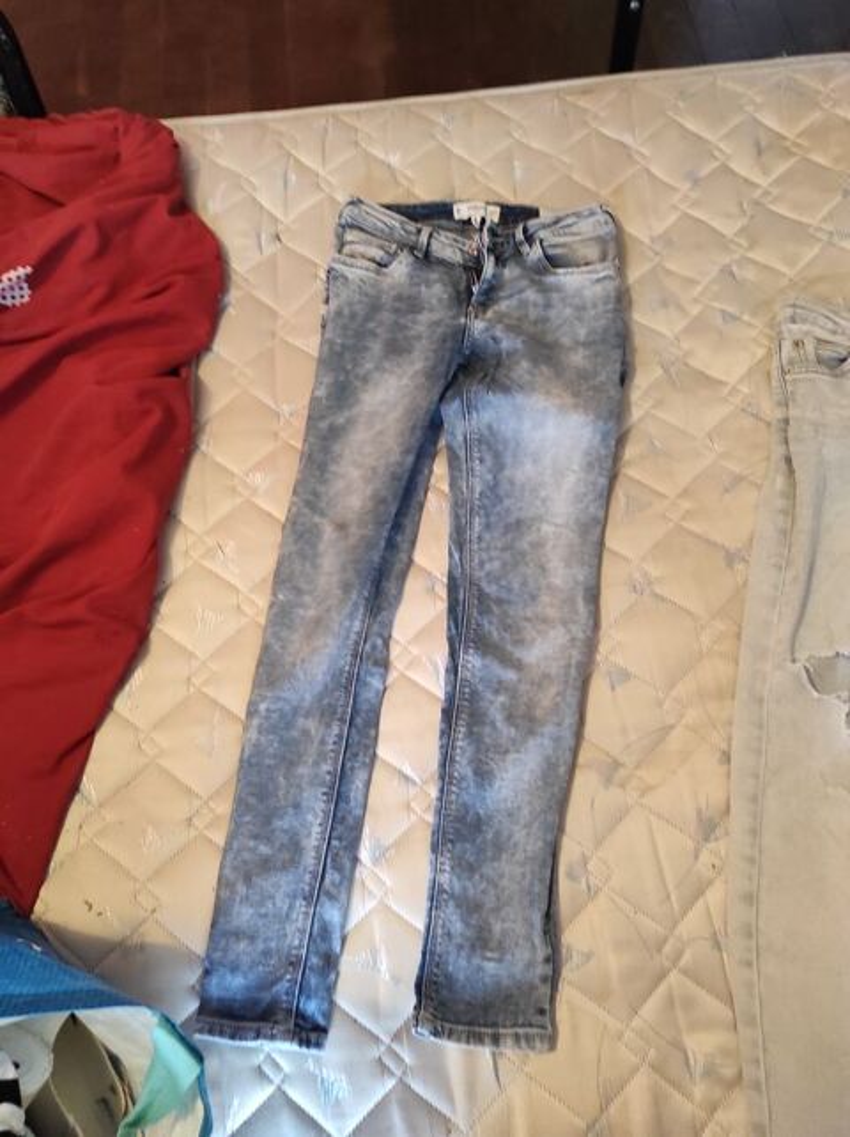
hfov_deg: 54.8
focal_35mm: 25
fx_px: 820
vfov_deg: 69.5
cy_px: 568
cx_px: 425
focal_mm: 5.43
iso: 1436
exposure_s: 1/25
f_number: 1.89
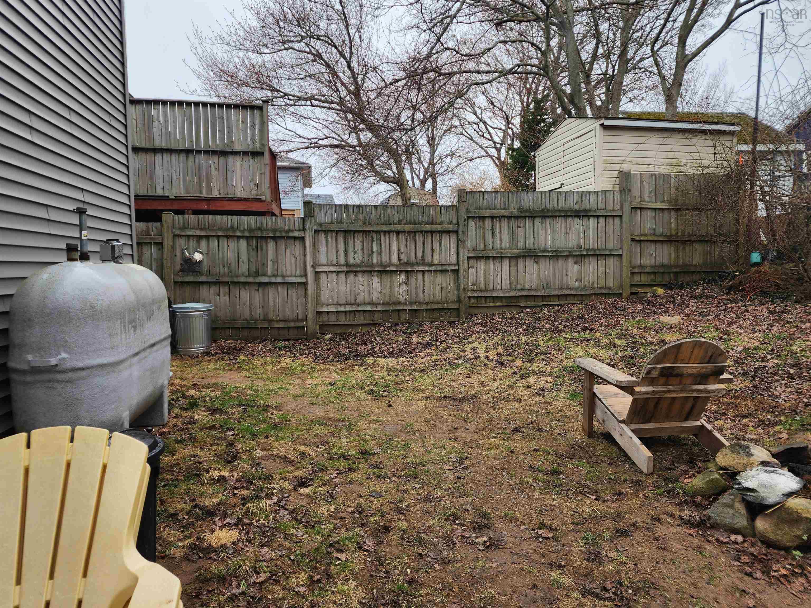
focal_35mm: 23
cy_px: 304
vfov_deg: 58.9
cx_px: 406
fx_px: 539
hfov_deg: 73.9
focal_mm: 6.4
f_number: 1.8
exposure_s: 1/186
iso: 12
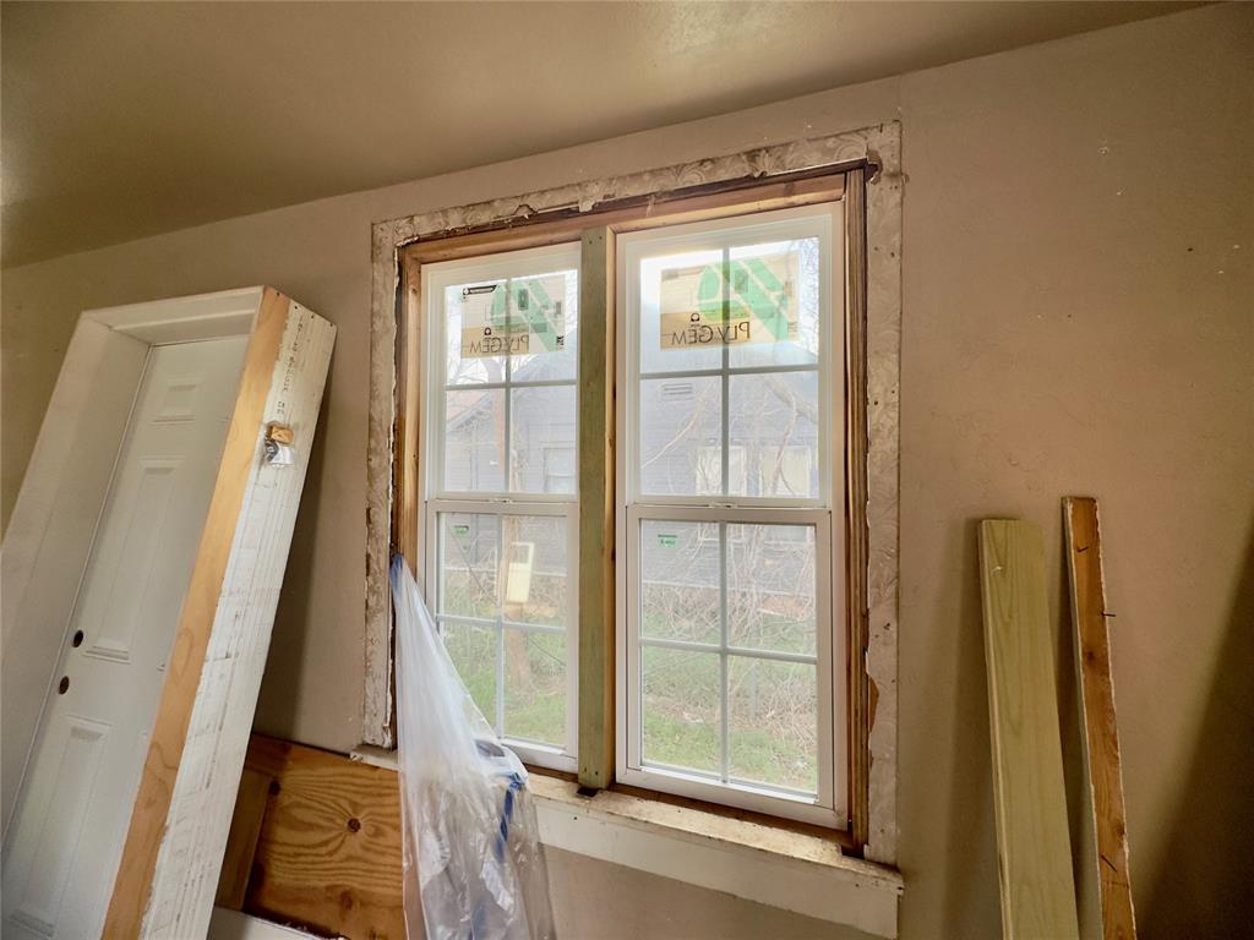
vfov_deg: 85.7
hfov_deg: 102.1
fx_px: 507
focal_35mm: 14
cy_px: 470
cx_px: 627
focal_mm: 2.22
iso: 40
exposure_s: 1/101
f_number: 2.2
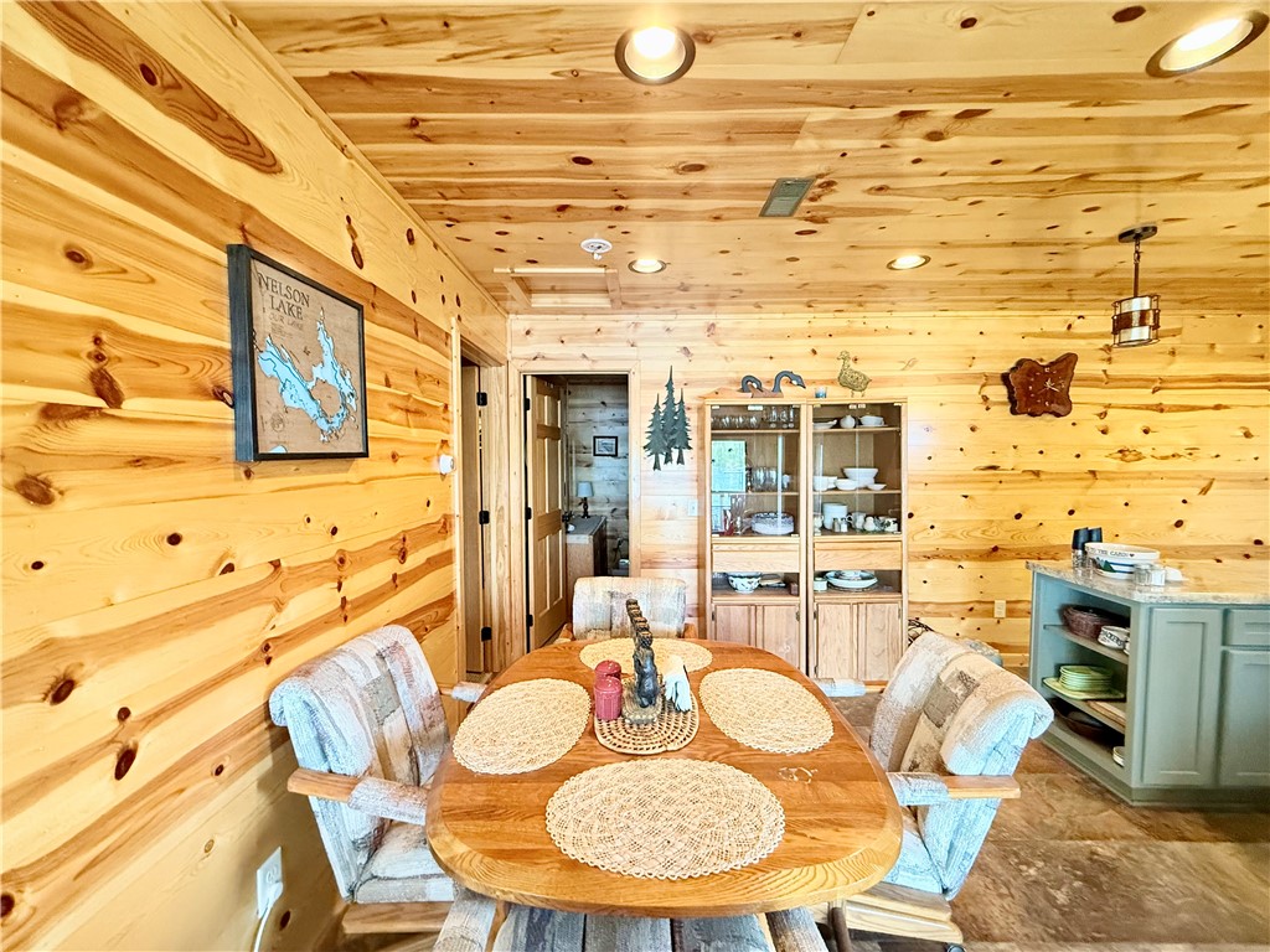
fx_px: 514
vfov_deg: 85.7
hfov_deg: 102.1
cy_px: 476
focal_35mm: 14
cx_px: 635
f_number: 2.2
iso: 640
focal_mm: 2.22
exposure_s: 1/60
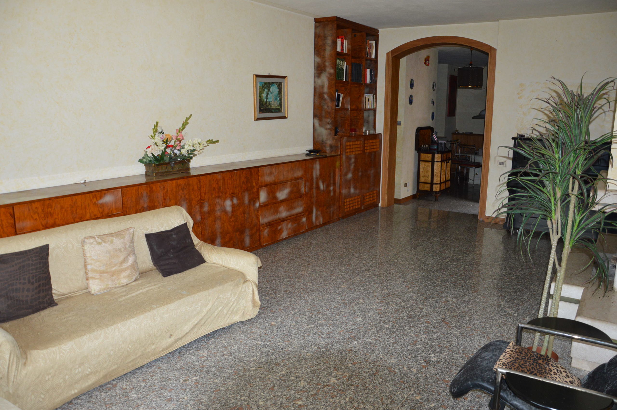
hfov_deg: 67.4
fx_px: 462
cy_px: 205
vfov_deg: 47.8
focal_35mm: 27
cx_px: 308
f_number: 3.5
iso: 720
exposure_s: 1/60
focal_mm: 18
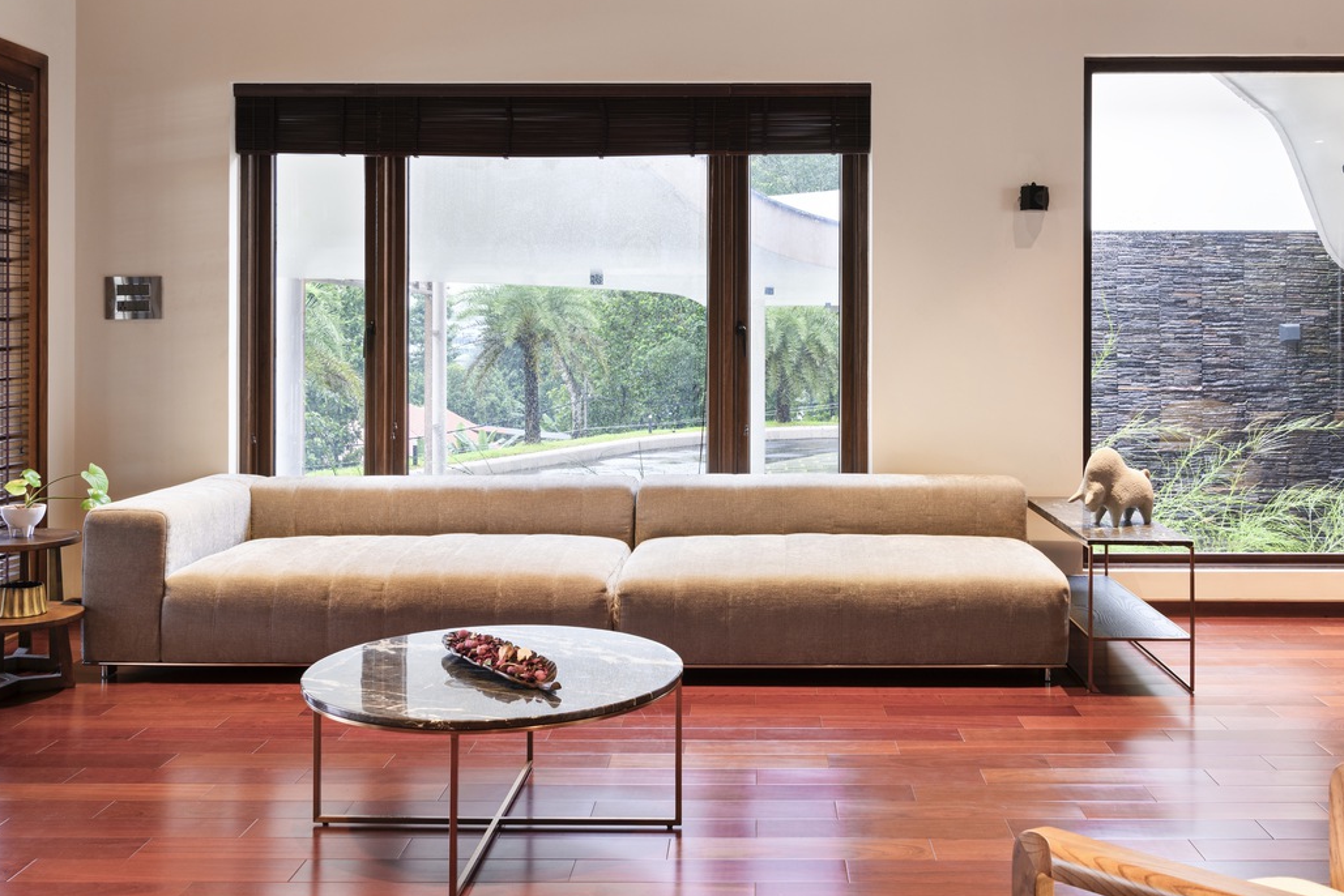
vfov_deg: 37.6
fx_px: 1307
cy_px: 341
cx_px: 712
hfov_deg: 54.4
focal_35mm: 35
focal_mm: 24
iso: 100
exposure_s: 4
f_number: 11
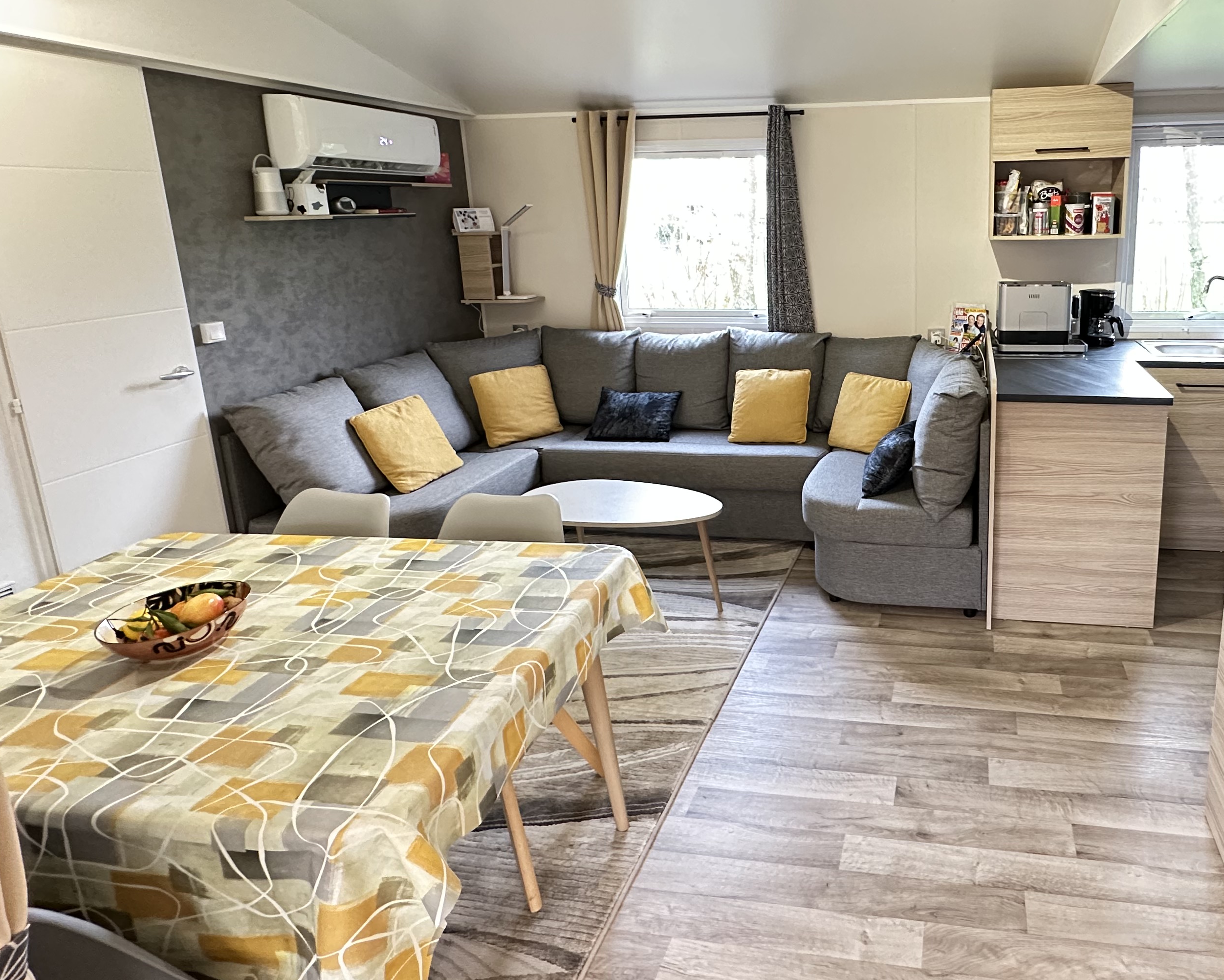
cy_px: 376
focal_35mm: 22
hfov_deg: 72.1
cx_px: 847
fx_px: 797
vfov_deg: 62.4
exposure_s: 1/50
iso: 500
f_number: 2.2
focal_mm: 2.22
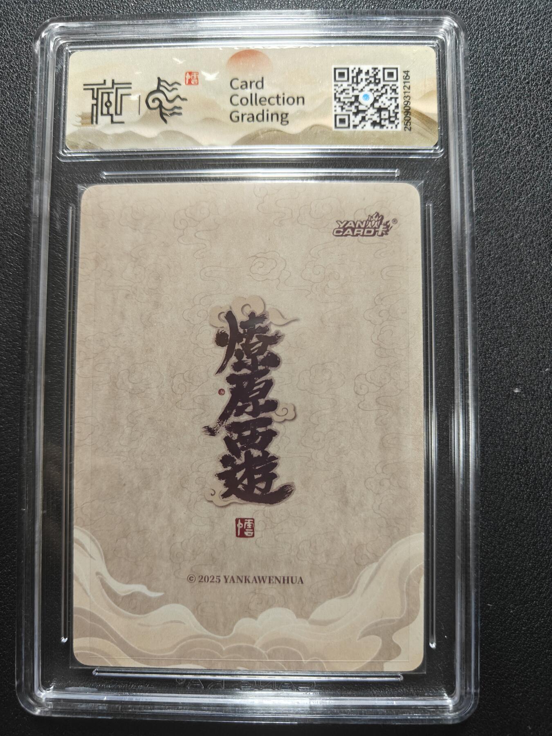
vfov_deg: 71.6
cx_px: 276
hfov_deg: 56.8
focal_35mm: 24
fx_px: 510
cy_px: 368
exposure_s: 1/50
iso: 200
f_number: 1.8
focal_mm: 5.59
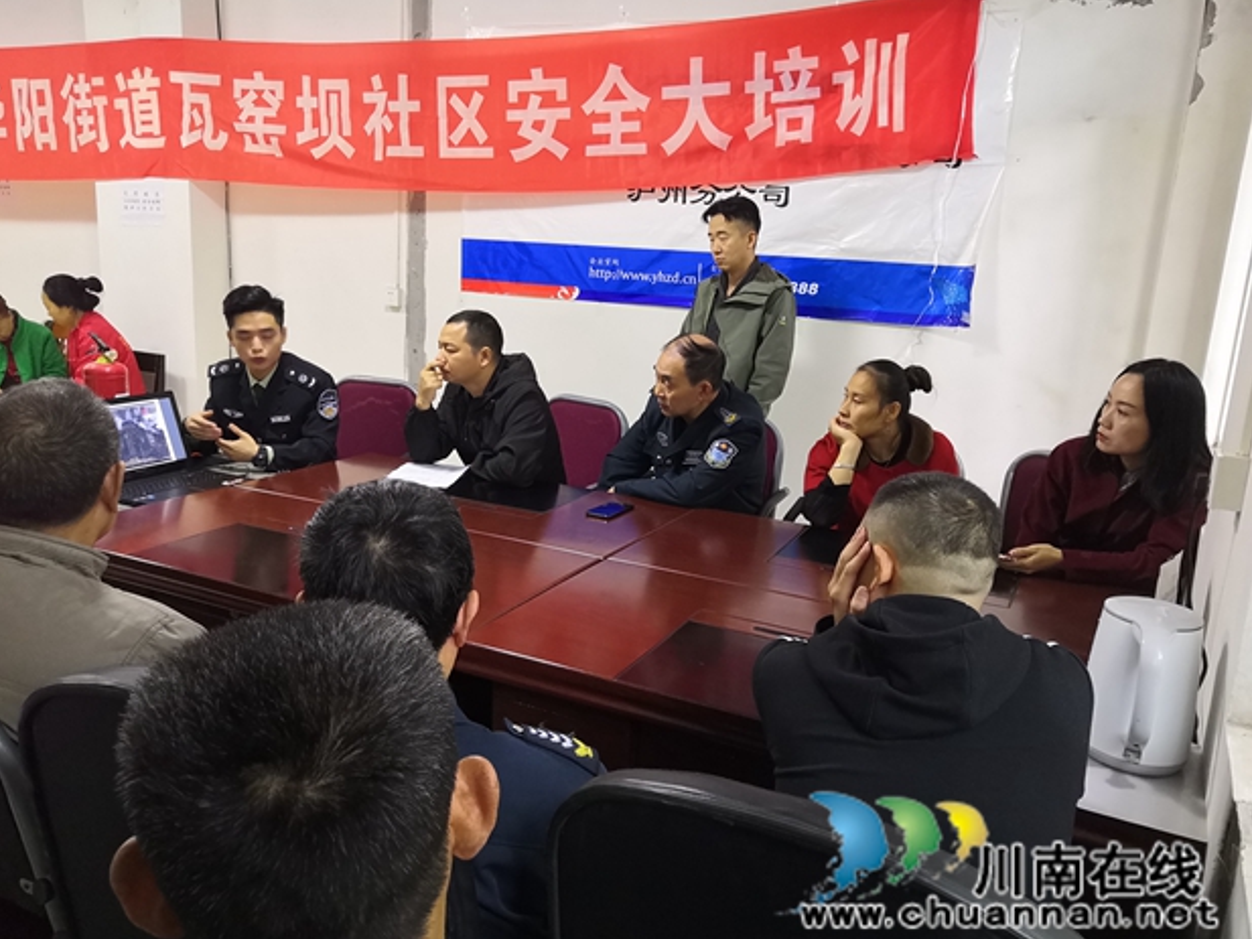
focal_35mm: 28
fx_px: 1013
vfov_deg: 49.8
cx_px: 609
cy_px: 477
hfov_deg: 63.4
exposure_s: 1/33.3
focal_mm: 3.95
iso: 800
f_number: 1.8
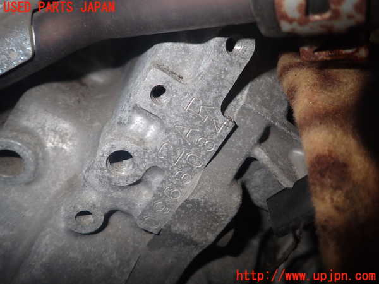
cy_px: 142
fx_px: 274
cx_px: 190
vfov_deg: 54.9
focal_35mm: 25
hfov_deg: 69.4
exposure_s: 1/30
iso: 200
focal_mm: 4.5
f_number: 5.6
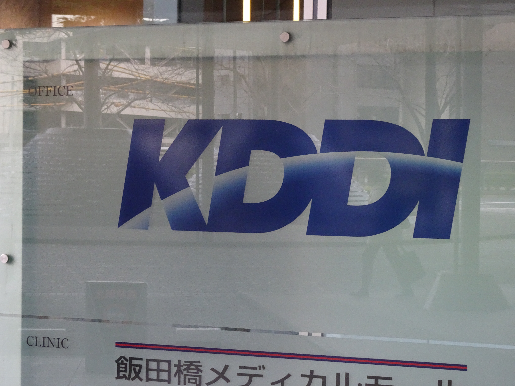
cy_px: 193
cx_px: 258
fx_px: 1160
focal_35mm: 78
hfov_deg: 25.0
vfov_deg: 18.9
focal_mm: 13.26
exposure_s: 1/80
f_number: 5
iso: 640
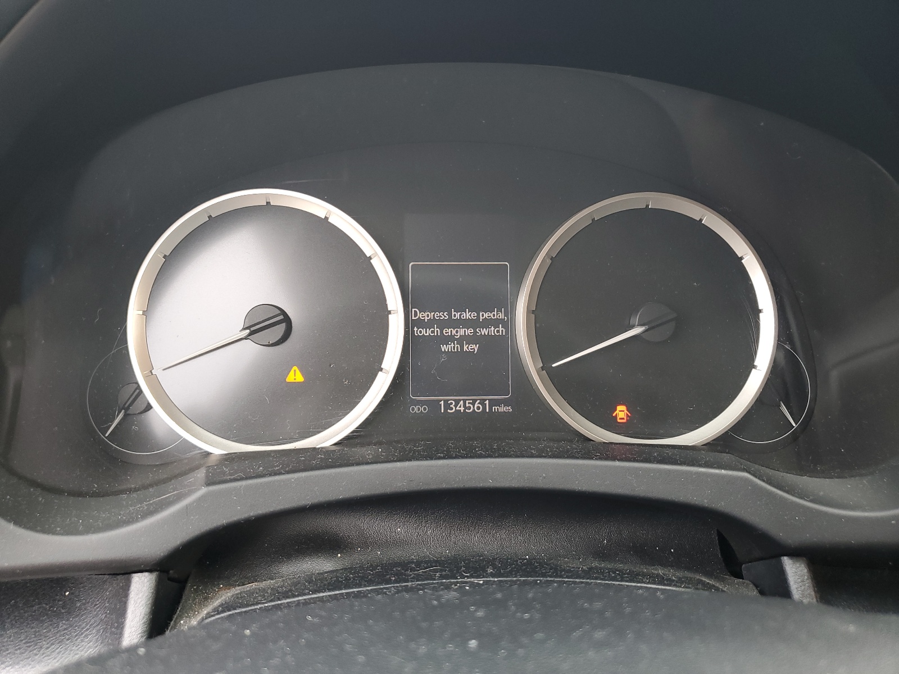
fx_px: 675
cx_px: 450
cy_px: 337
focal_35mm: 26
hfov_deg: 67.3
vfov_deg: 53.1
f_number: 1.5
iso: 64
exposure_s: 1/60.2
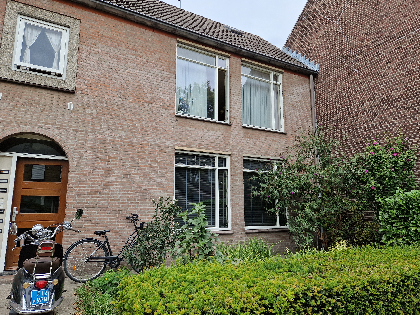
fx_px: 279
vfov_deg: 58.9
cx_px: 210
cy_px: 158
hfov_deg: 73.9
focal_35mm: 23
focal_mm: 5.4
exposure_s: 1/398
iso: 50
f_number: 1.8
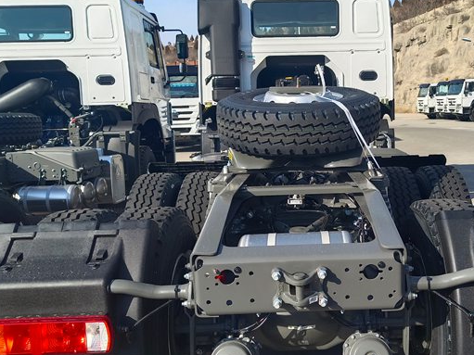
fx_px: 493
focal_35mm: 36
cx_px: 315
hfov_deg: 50.5
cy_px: 171
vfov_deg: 39.6
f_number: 1.88
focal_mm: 5.59
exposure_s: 1/369
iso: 100
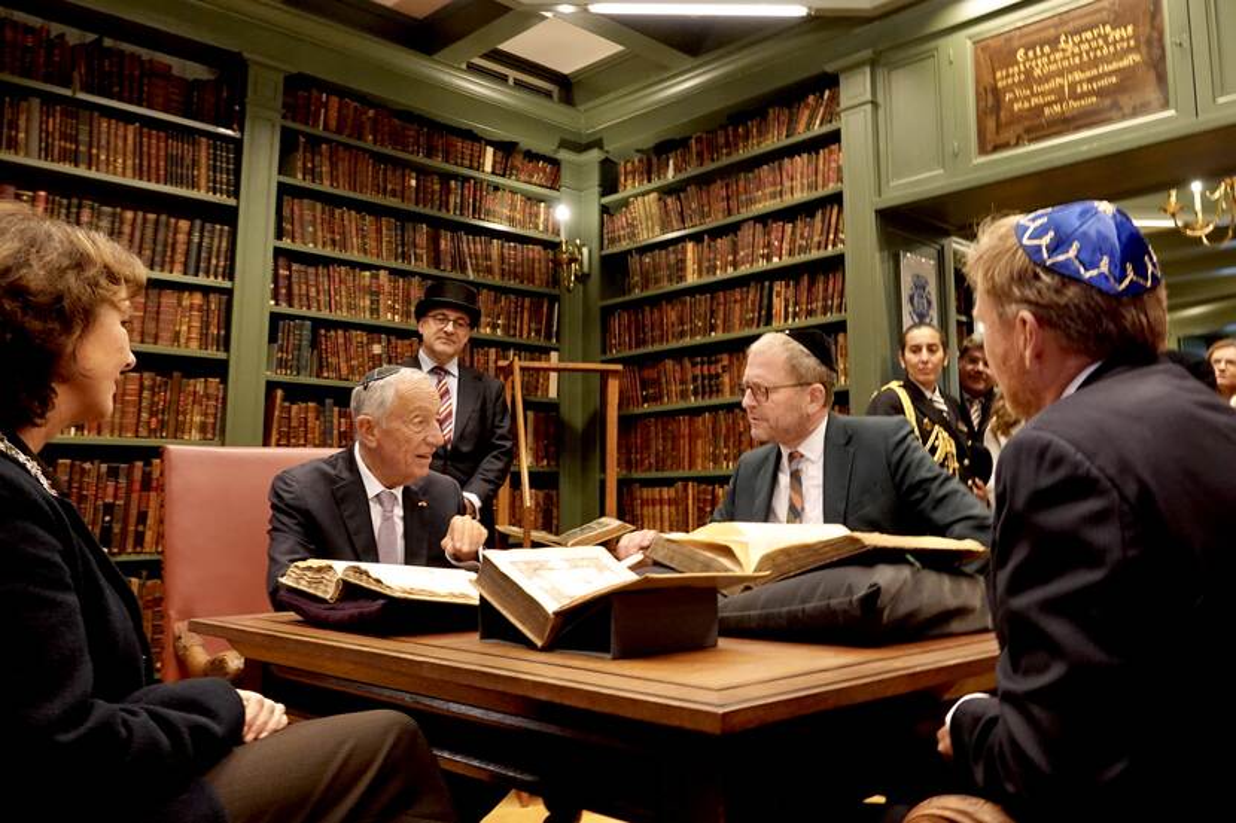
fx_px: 824
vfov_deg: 53.1
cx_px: 618
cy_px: 412
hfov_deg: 73.8
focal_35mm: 24
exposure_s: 1/30
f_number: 2.4
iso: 800
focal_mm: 8.8
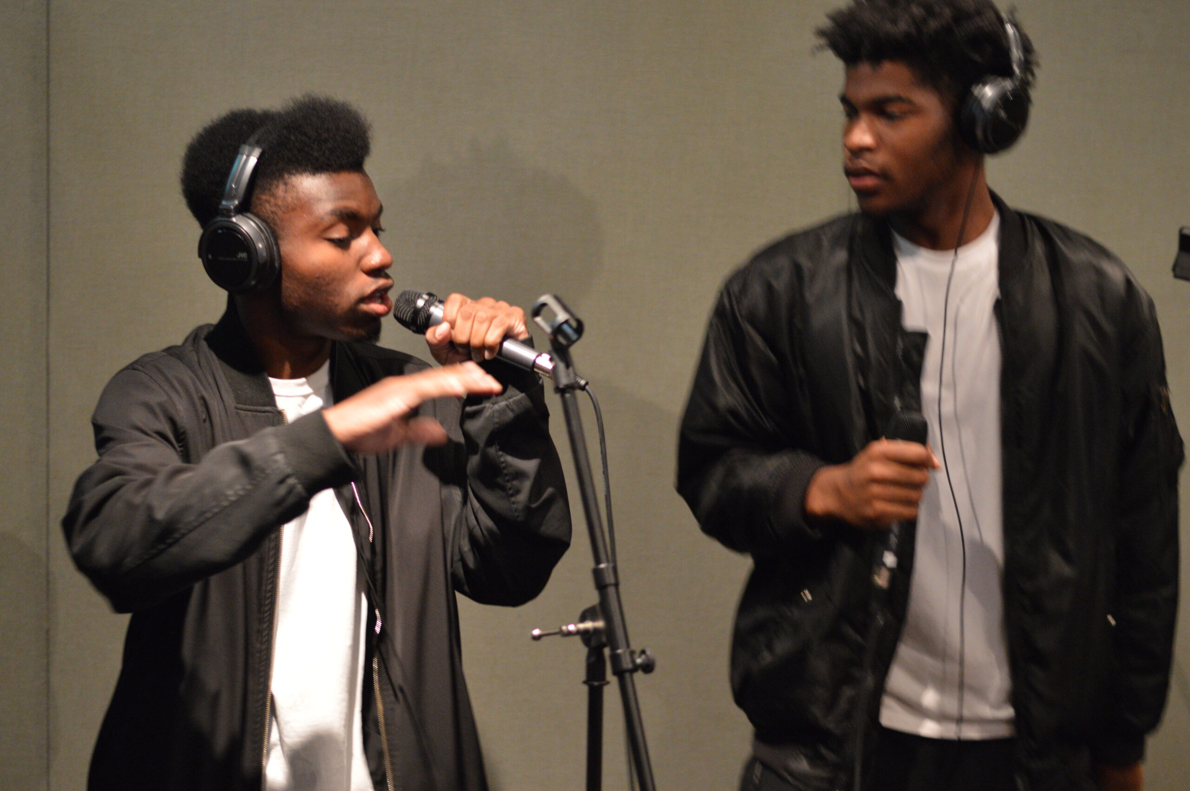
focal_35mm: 75
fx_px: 2477
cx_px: 595
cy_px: 396
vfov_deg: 18.1
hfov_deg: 27.0
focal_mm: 50
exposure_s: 1/100
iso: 1600
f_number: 2
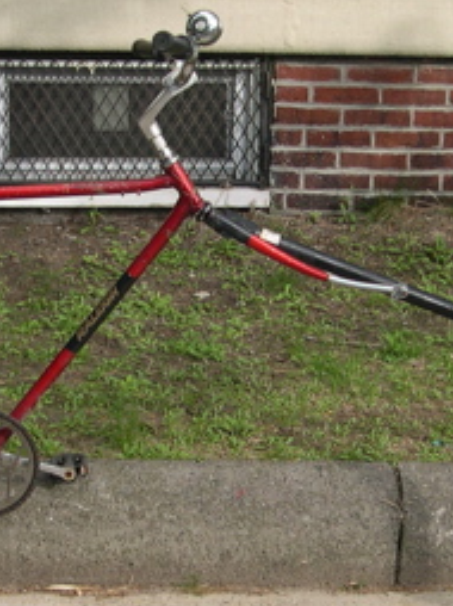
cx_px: 217
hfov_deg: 13.9
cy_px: 301
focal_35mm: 106
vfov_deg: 18.6
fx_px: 1853
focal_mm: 9
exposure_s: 1/493
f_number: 2.9
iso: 100
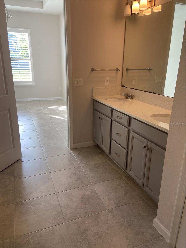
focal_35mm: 26
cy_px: 124
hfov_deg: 53.1
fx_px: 186
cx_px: 93
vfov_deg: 67.3
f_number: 1.8
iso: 80
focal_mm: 4.25
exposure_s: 1/120
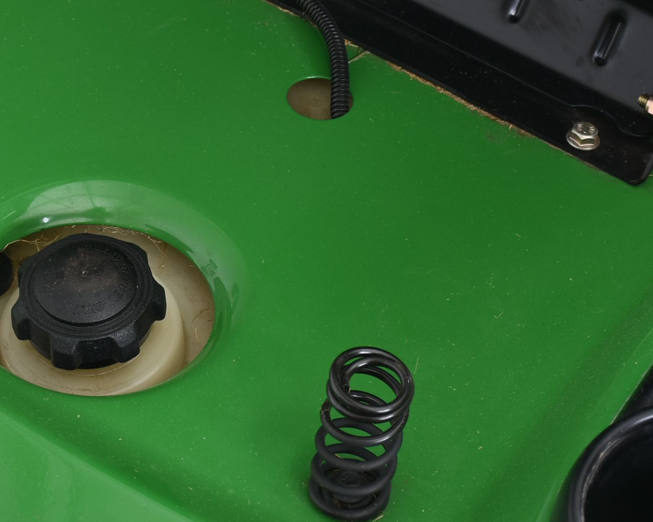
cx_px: 302
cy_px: 151
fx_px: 1970
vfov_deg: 15.0
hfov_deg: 18.8
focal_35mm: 102
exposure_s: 1/160
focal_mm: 35
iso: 200
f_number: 7.1
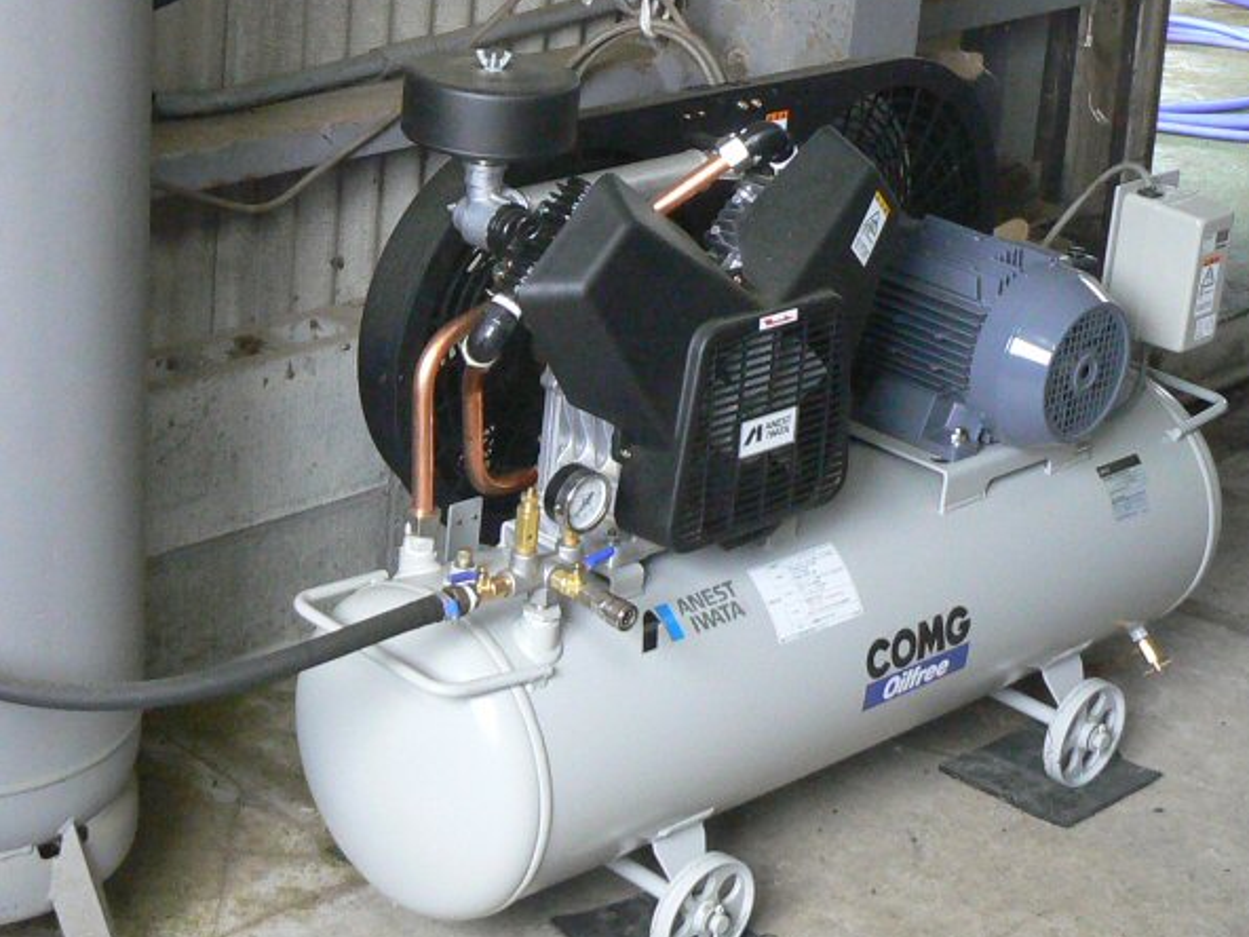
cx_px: 217
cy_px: 144
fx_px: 2634
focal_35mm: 73
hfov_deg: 26.1
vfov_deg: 19.9
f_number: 2.8
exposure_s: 1/20
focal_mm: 6
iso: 200
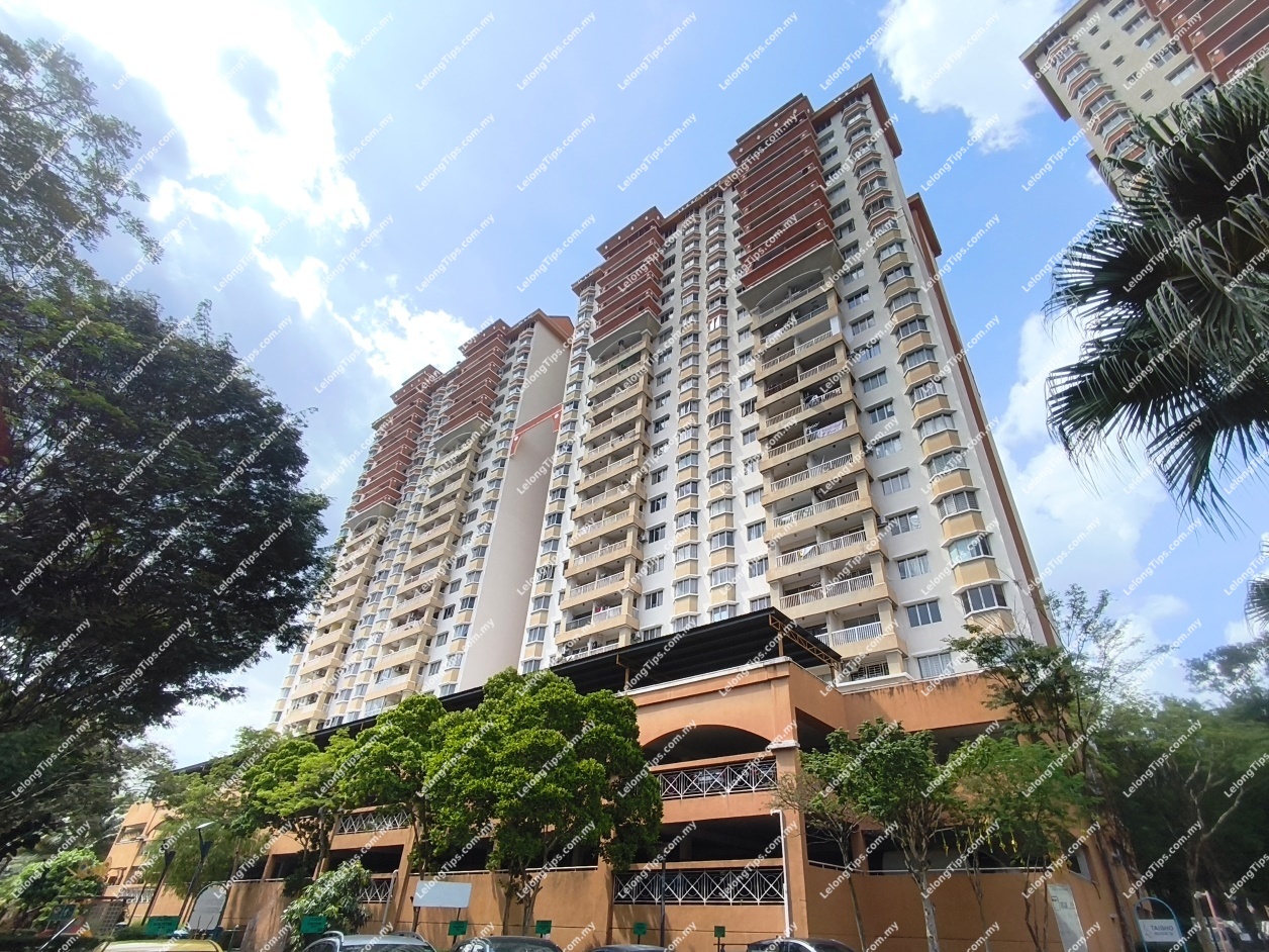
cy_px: 476
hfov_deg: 98.2
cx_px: 634
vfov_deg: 81.7
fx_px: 550
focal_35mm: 15
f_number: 2.2
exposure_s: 1/2179
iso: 50
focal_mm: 1.65
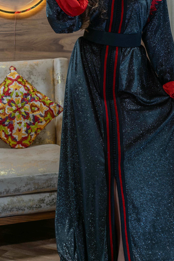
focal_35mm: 66
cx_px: 68
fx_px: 478
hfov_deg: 20.6
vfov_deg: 30.3
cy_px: 89
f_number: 3.8
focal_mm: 24
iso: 100
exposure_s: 1/8
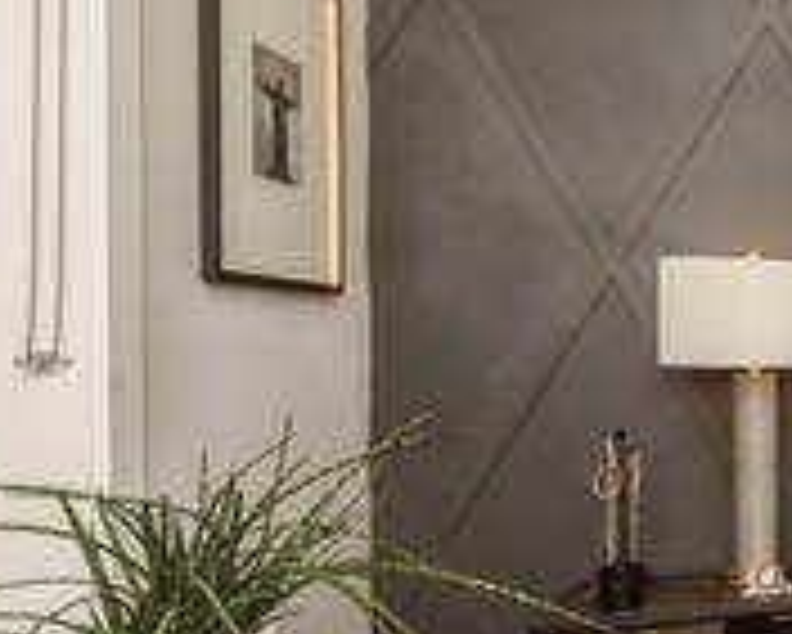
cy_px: 380
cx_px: 1305
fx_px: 962
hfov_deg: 25.5
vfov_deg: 36.4
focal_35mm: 41
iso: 200
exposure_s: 1/125
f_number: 8
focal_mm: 12
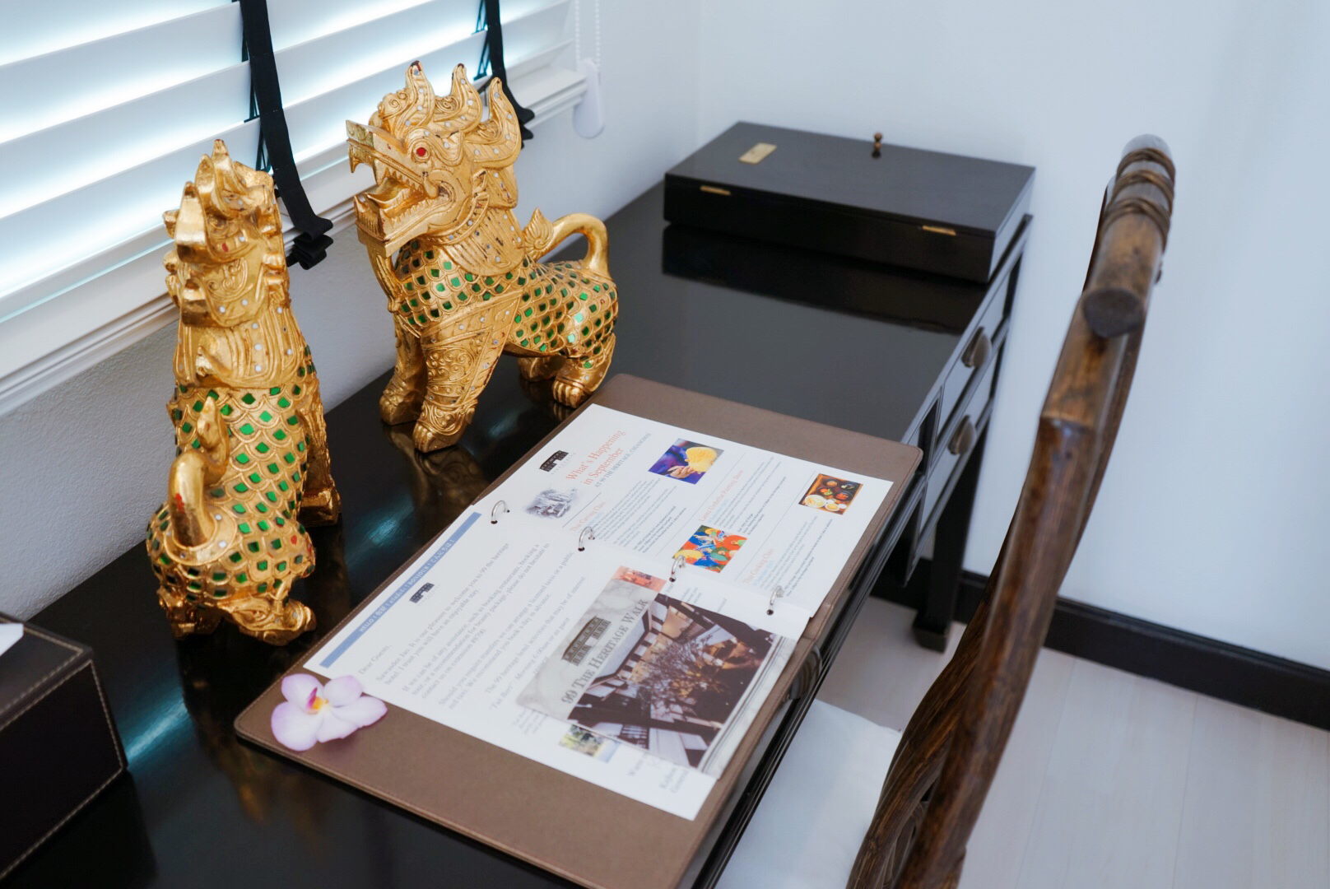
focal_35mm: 31
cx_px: 665
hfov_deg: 60.2
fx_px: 1146
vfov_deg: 42.4
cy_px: 444
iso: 500
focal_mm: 31
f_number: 4
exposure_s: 1/60
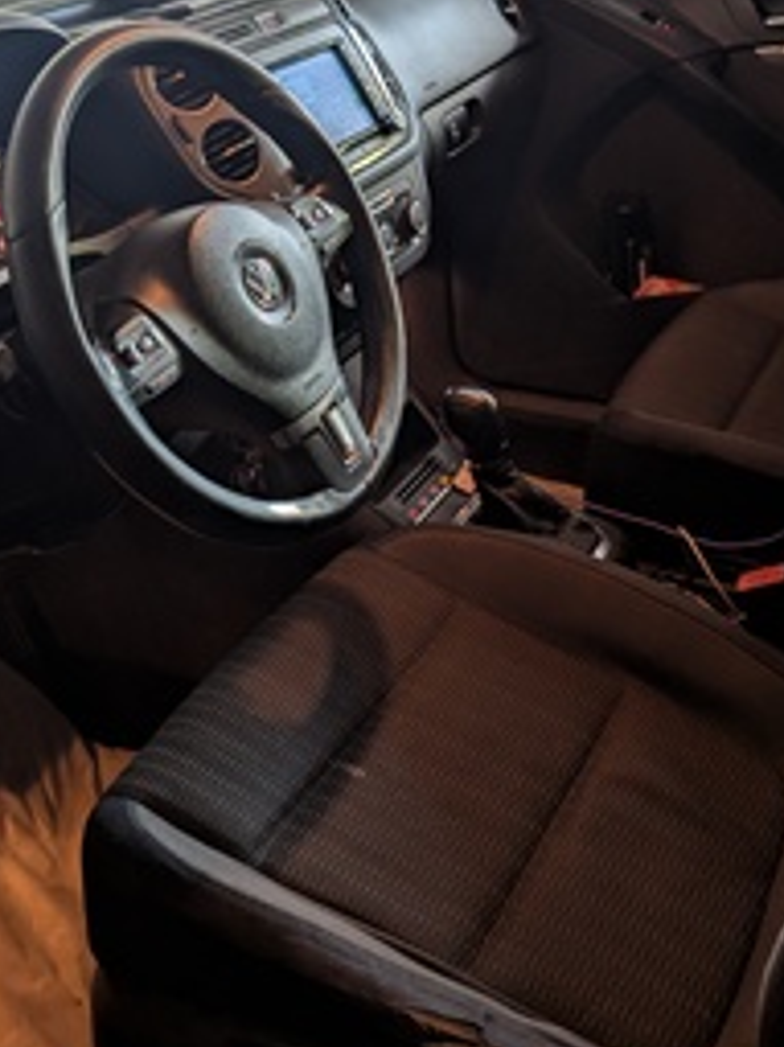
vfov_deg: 43.6
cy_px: 402
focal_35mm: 43
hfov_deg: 33.5
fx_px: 1300
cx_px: 343
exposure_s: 1/22.4
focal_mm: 6.9
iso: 58
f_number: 1.68
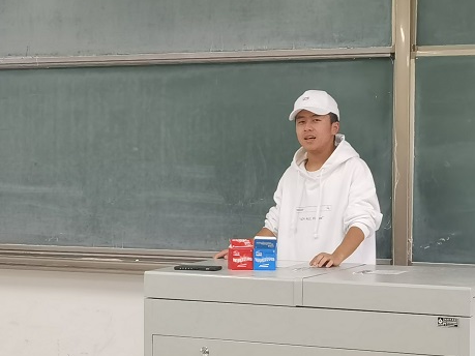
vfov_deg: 17.4
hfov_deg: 23.0
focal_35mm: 85
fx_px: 1166
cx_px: 248
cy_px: 188
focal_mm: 5.58
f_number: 1.9
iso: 320
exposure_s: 1/50
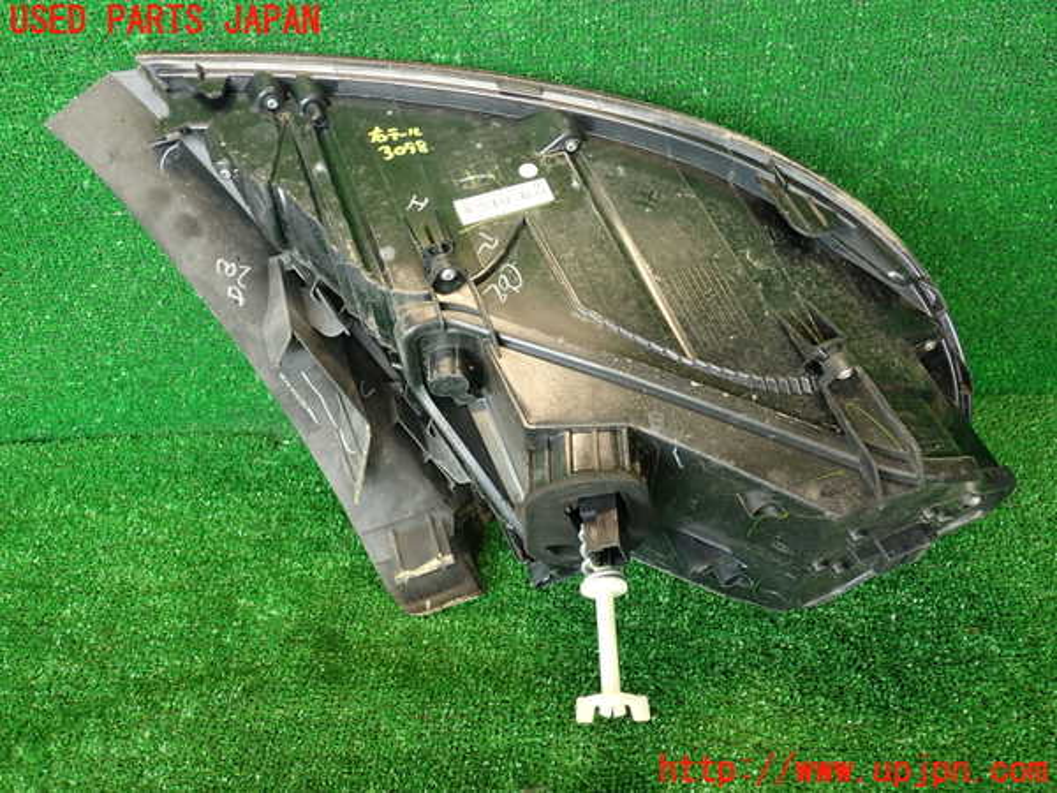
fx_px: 916
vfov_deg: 46.8
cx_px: 528
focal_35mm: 30
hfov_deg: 60.0
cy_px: 396
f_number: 2.3
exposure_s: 1/30
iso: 200
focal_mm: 5.4
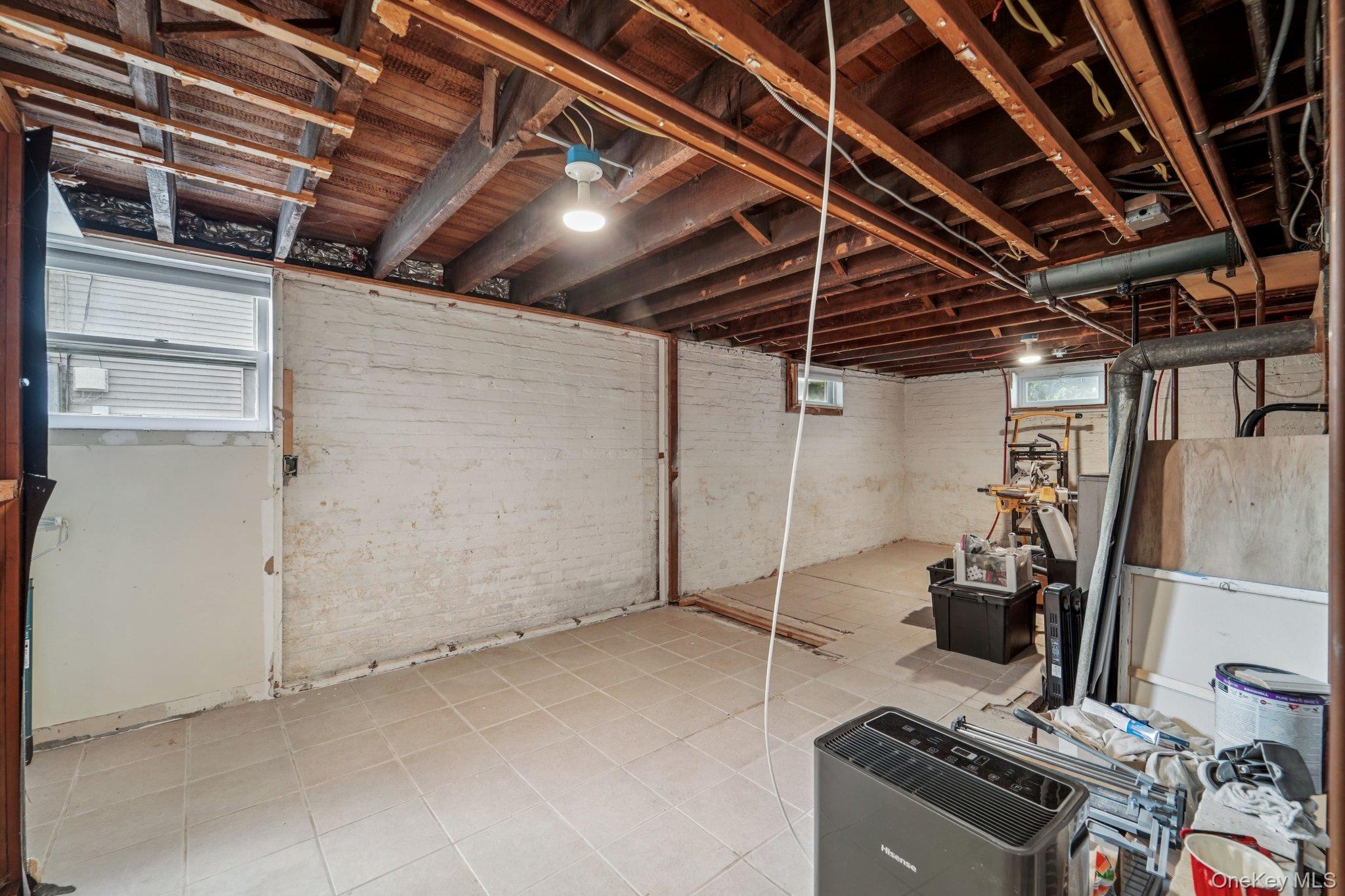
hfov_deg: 104.3
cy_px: 448
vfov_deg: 81.2
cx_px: 672
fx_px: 523
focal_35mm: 14
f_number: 8
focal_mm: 14
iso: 400
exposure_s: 1/4
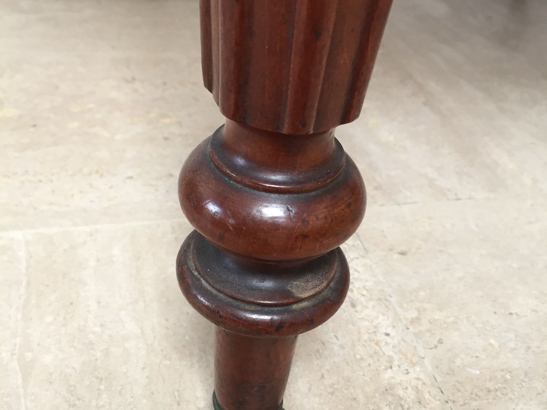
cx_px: 273
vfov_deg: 36.8
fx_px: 616
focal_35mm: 39
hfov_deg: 47.9
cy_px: 214
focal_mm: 4.15
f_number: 2.2
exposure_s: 1/33
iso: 80
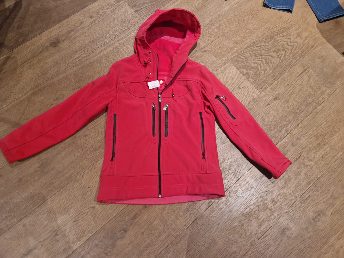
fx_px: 229
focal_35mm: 23
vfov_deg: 58.9
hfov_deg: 73.9
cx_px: 172
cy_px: 129
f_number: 1.8
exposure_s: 1/100
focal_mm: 5.4
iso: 64
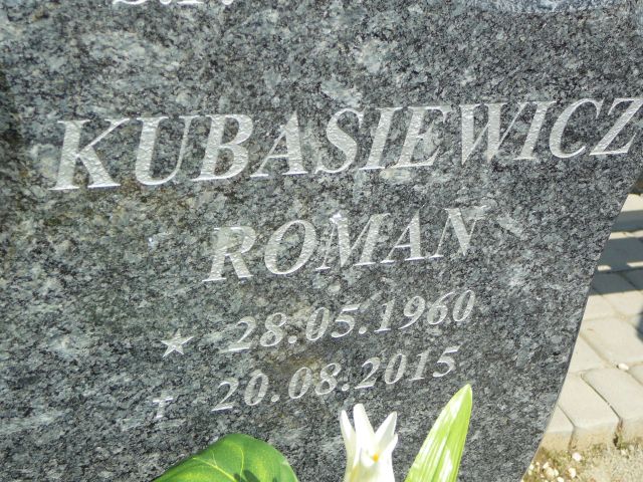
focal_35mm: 77
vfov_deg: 19.1
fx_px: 1430
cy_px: 241
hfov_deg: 25.3
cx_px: 322
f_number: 3.7
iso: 80
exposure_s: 1/640
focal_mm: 11.5
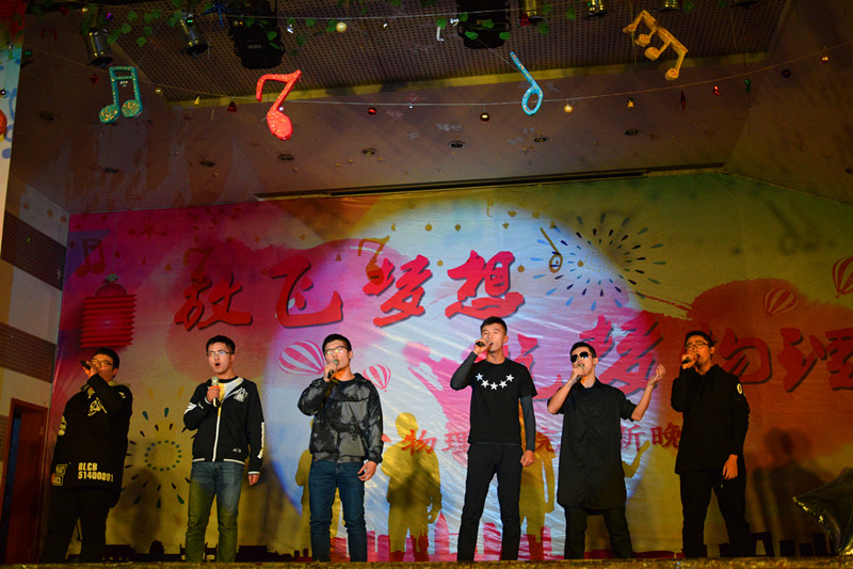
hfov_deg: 51.3
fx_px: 888
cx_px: 426
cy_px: 284
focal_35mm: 38
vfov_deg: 35.5
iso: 3200
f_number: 4
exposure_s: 1/200
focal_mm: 25
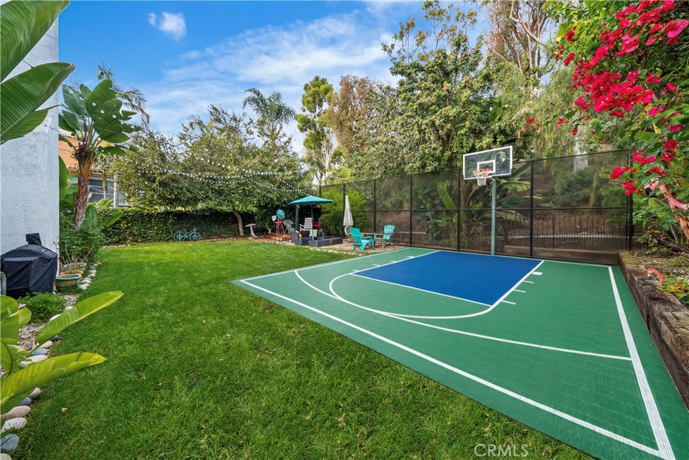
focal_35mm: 12
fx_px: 230
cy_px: 230
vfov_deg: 90.0
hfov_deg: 112.6
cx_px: 344
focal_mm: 12
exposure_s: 1/125
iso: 800
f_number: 11
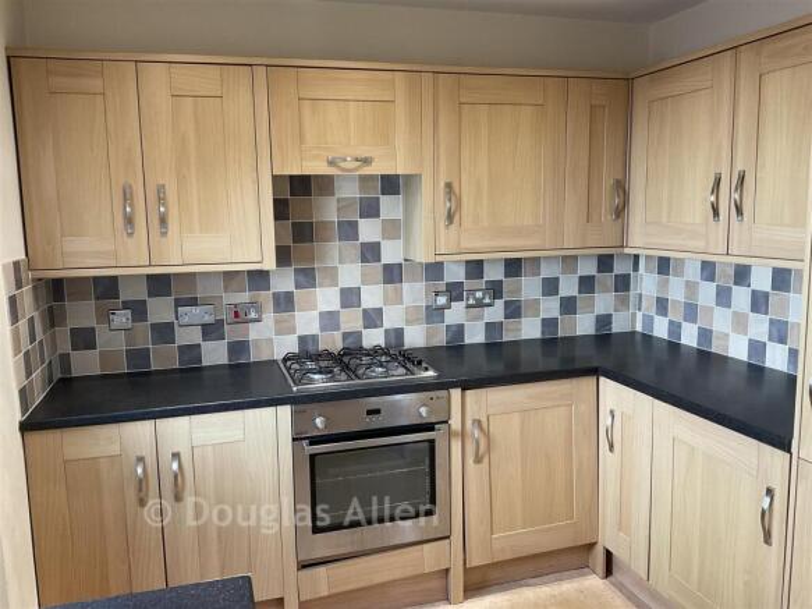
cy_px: 304
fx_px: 680
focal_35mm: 29
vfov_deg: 48.2
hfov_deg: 61.7
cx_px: 406
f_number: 1.8
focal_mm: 3
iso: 50
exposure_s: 1/50
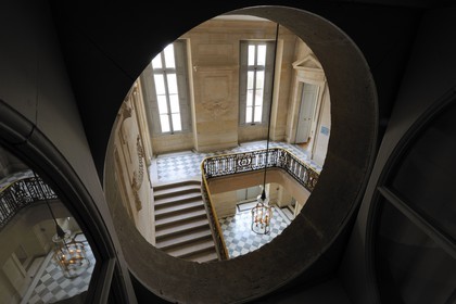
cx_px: 228
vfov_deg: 70.4
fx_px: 215
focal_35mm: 17
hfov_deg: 93.3
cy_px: 152
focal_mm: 17
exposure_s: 2.5
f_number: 20
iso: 200
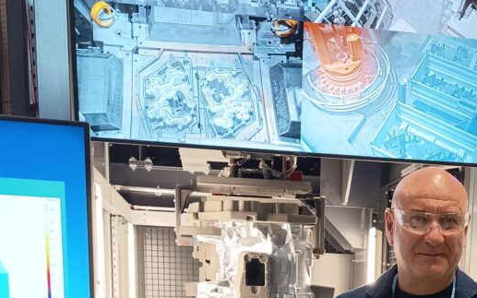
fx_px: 767
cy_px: 414
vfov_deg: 19.8
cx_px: 369
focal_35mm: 59
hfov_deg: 33.7
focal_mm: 5.24
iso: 344
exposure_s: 1/33.3
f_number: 1.7
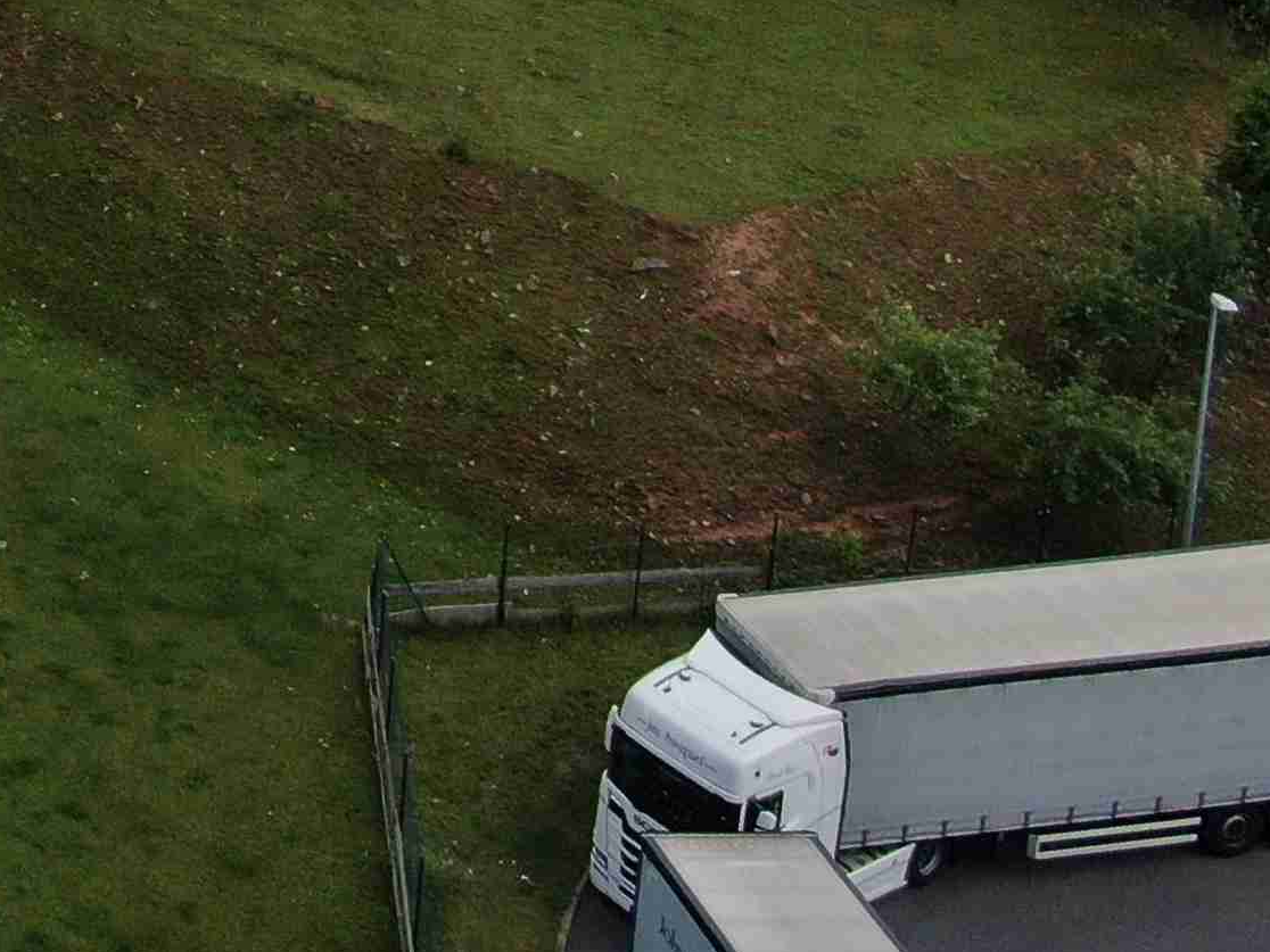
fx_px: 3155
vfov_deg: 15.1
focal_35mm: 86
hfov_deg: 19.2
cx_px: -758
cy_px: -720
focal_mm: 4.39
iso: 100
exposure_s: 1/1250
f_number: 2.8
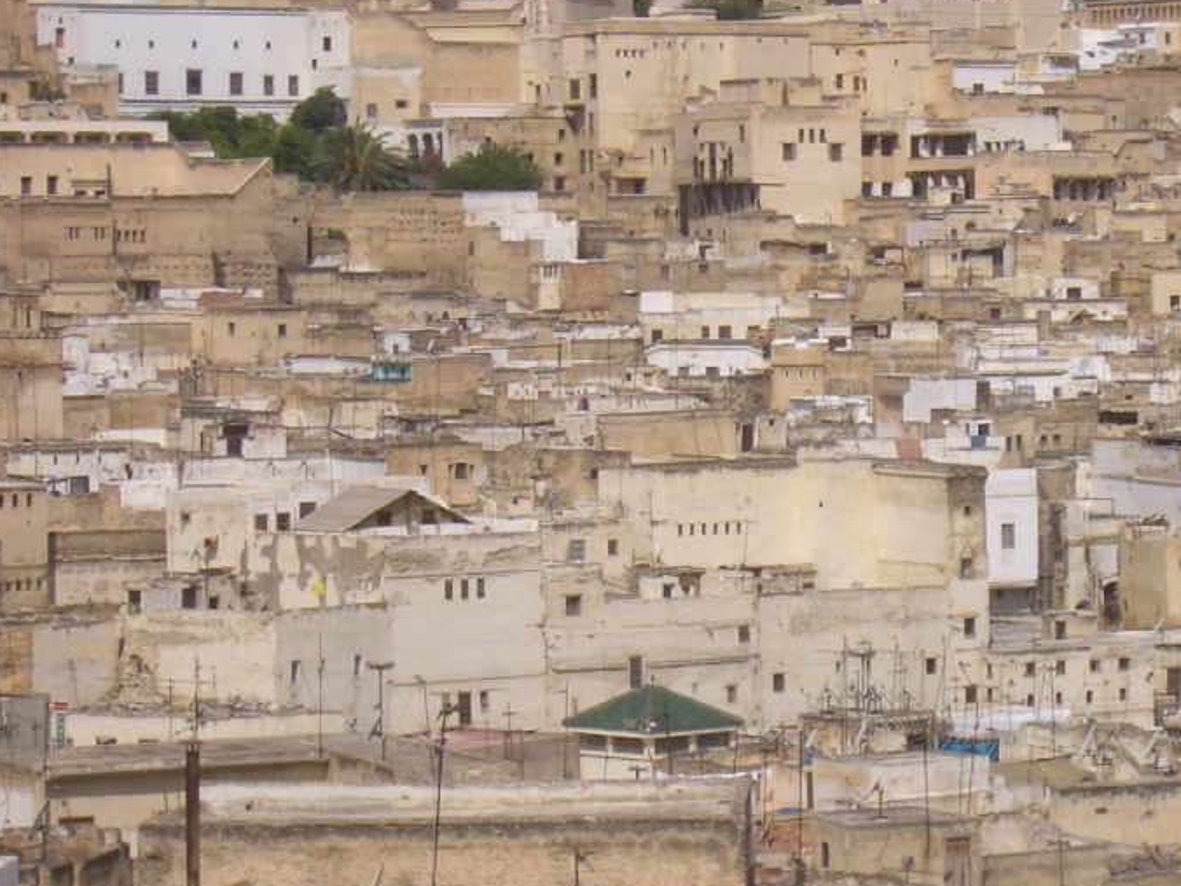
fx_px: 5425
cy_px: 227
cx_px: 887
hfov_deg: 12.4
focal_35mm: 159
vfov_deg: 9.3
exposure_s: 1/320
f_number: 7.7
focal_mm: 17.4
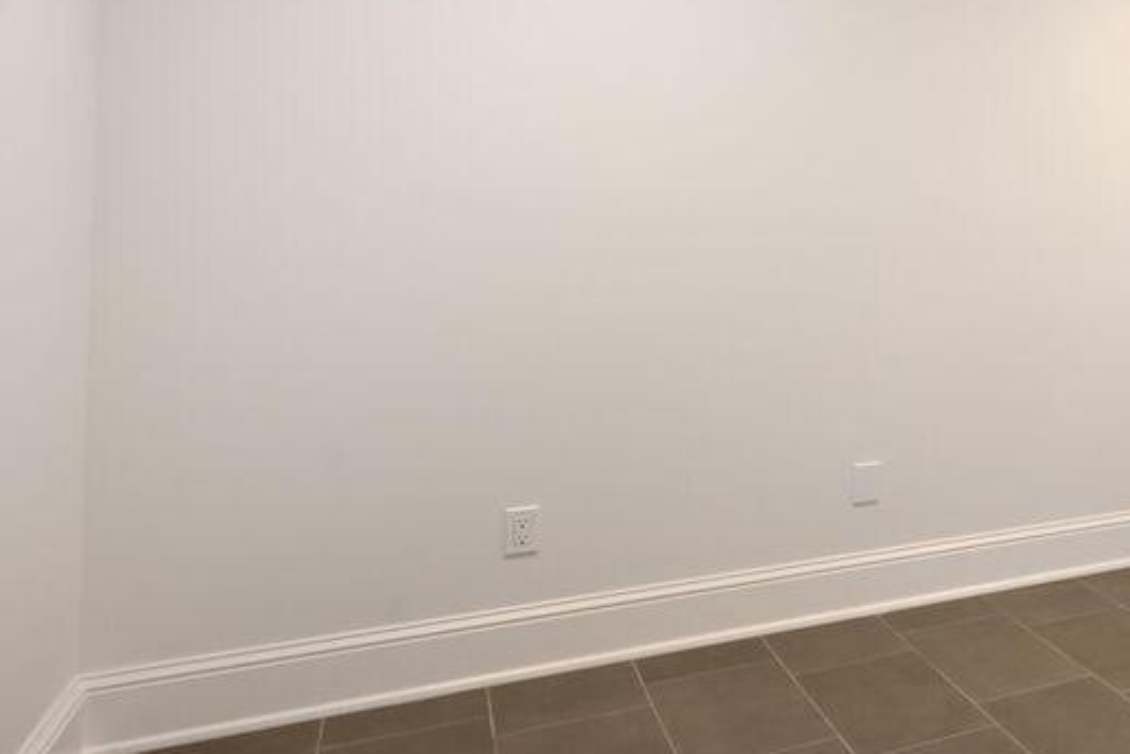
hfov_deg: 36.4
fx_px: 1224
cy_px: 179
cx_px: 1399
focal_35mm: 39
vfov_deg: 33.5
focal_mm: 14
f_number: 9
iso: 200
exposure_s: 1/2.5
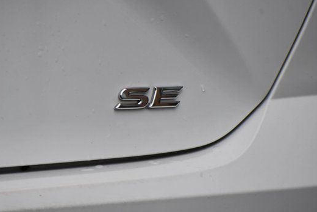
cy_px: 94
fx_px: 4386
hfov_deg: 4.1
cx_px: 138
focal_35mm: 498
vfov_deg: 2.8
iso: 280
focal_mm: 270
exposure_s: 1/500
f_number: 6
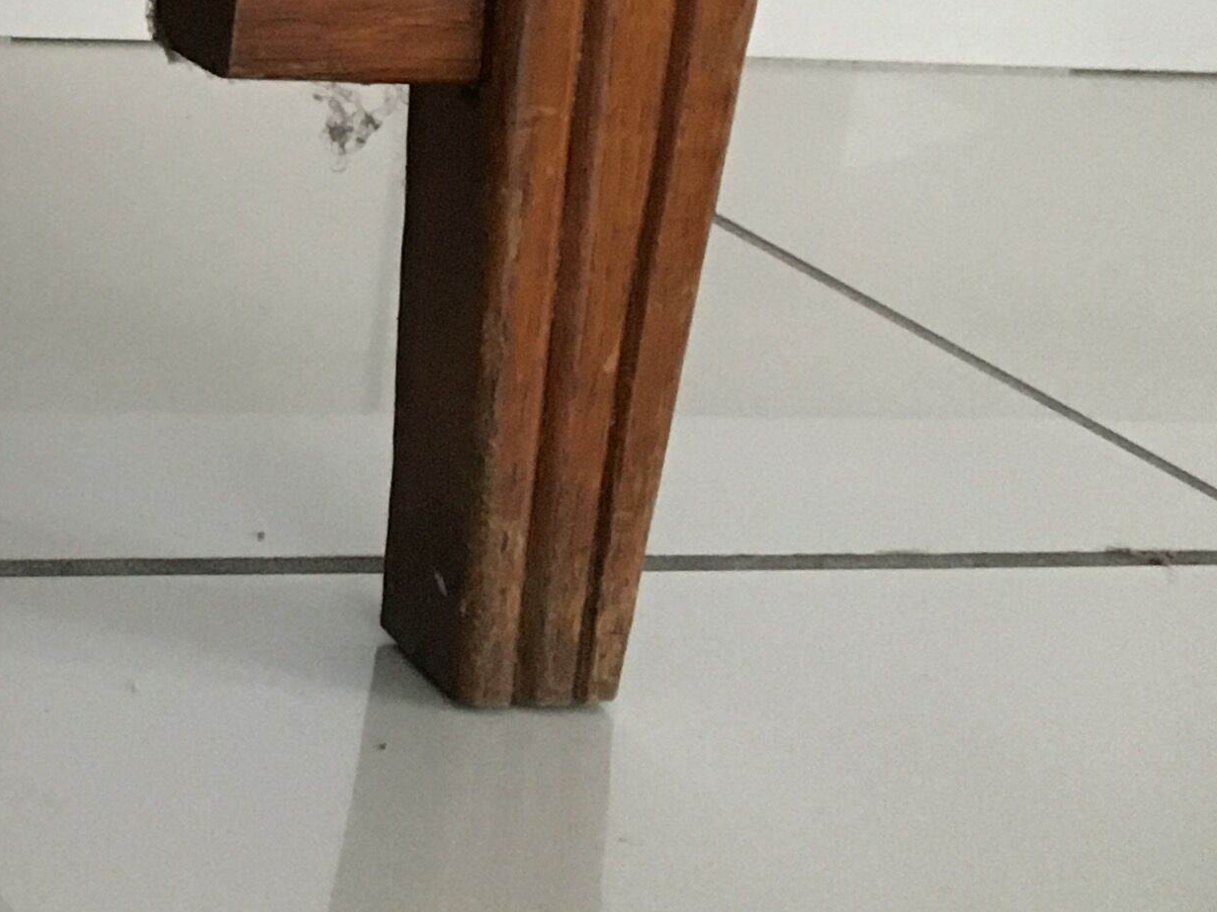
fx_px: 3340
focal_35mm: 95
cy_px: -371
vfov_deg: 14.7
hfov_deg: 18.6
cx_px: -532
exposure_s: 1/17
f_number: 2.2
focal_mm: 4.15
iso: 200
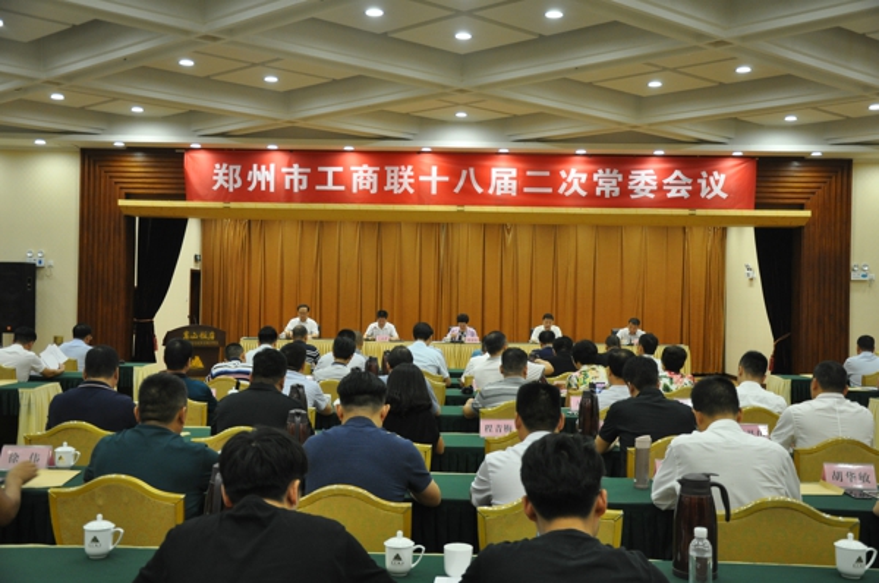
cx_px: 440
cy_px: 292
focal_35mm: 39
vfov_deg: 34.1
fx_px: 951
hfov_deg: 49.6
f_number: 4
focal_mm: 26
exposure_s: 1/40
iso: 800
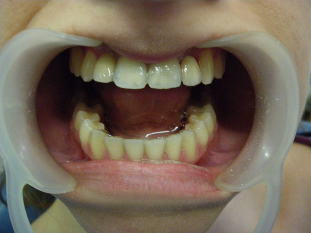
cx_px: 156
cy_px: 116
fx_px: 323
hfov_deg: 51.4
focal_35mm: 36
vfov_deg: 39.7
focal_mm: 6.3
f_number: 3.5
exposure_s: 1/40
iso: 800
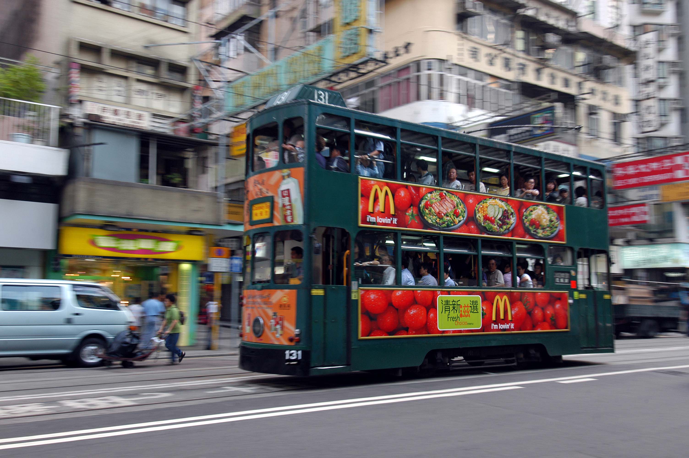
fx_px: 688
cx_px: 344
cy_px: 229
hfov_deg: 53.2
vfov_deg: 36.8
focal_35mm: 36
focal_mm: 24
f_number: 8
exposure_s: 1/20
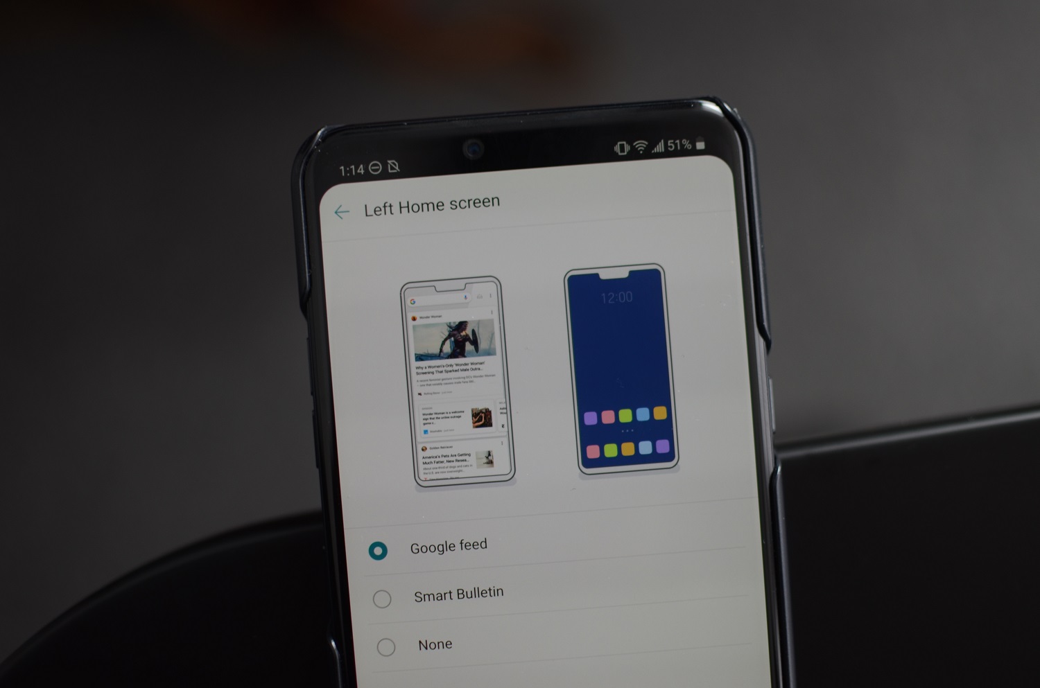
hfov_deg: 37.9
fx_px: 1513
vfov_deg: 25.6
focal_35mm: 52
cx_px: 520
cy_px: 344
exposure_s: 1/125
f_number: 1.8
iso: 160
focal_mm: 35
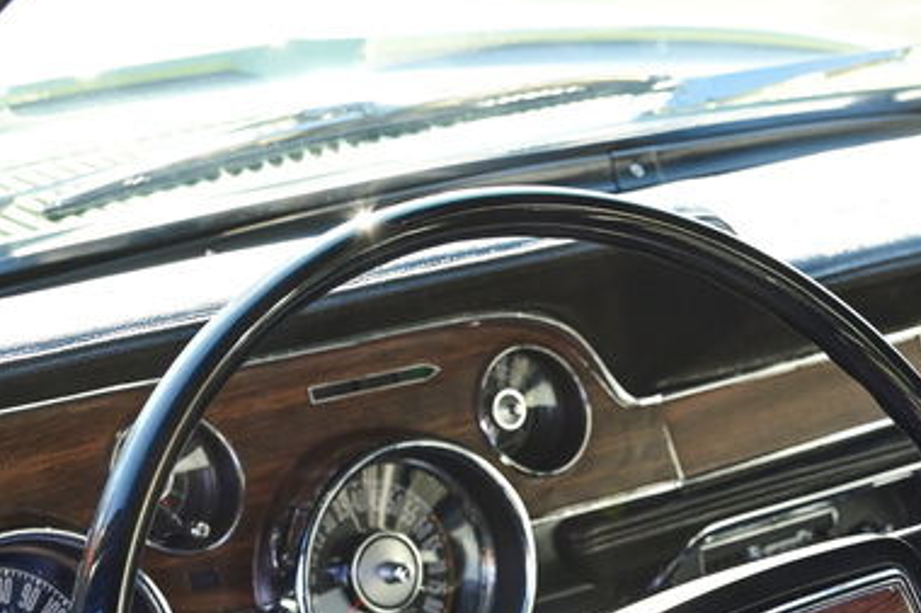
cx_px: 628
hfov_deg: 22.0
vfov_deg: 14.3
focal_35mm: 92
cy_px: 772
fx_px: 2353
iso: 640
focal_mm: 35
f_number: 5.6
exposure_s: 1/200
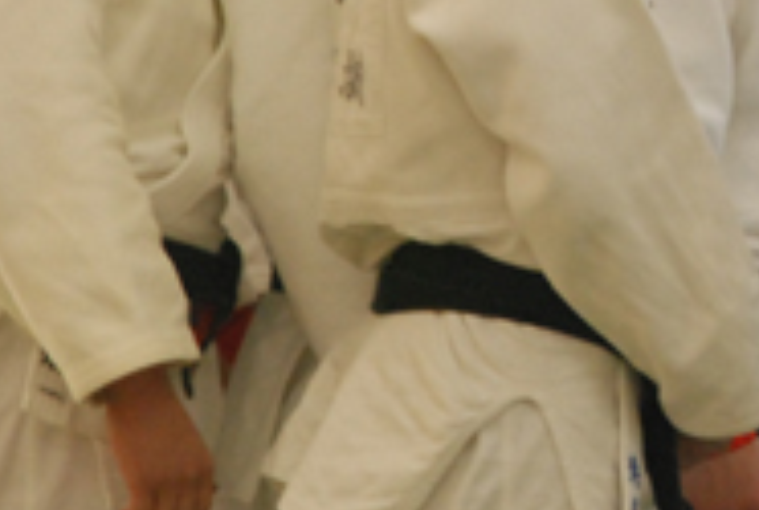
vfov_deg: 2.4
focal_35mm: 580
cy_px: -102
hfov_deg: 3.5
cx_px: 1102
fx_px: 12258
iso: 1600
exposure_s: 1/100
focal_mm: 120
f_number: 11
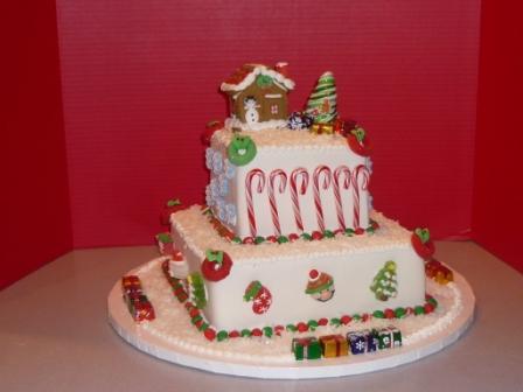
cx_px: 262
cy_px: 196
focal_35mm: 53
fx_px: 801
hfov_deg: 36.2
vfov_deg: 27.5
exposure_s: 1/30
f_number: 2.8
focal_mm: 5.5
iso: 100
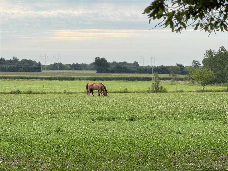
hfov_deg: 16.4
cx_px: 114
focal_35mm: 120
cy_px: 86
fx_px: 790
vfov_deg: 12.3
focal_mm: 15.66
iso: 50
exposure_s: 1/567
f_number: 2.8
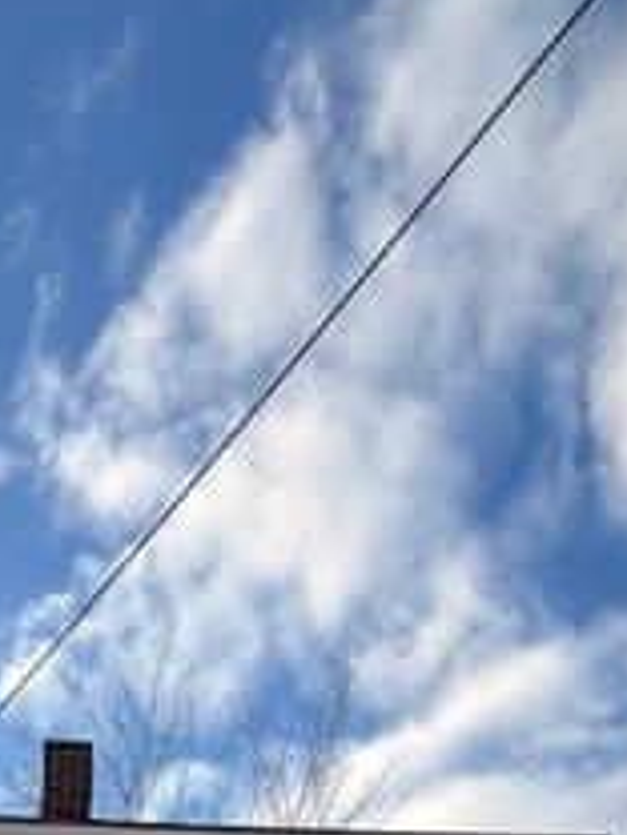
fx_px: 1087
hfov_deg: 30.8
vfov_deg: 28.7
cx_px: 68
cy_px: 1226
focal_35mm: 45
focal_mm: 2.22
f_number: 2.2
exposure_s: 1/742
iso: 50
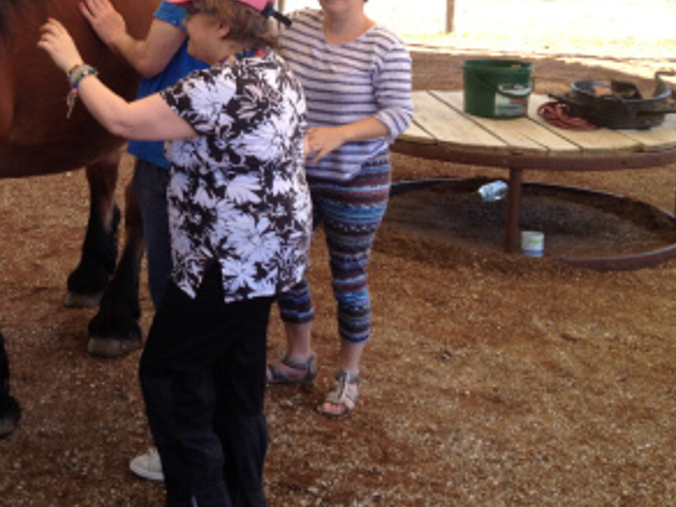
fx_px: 1367
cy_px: 83
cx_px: 72
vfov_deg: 20.7
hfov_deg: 26.9
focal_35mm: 70
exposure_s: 1/424
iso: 50
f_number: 2.4
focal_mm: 4.28
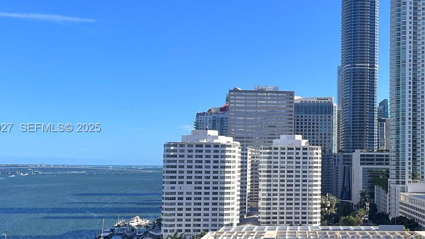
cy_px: 128
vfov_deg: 24.0
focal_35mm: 50
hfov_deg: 39.9
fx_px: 564
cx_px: 330
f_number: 1.5
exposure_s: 1/3356
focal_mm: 5.7
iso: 50
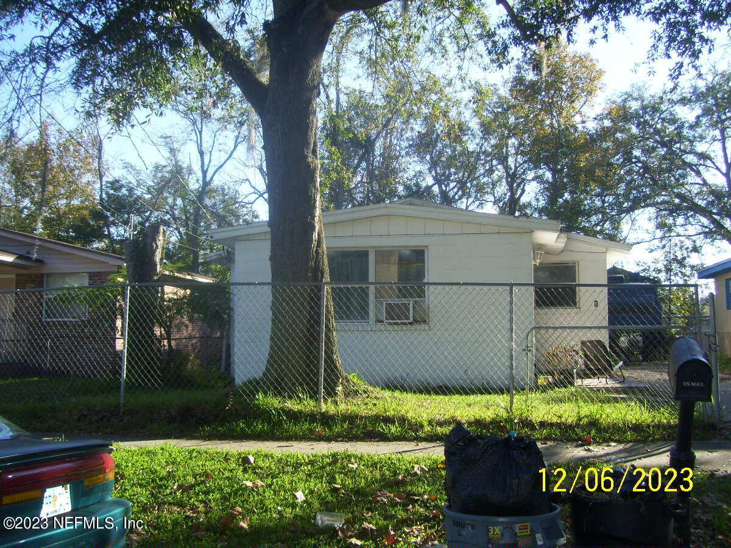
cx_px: 366
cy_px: 274
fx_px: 760
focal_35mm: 36
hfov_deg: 51.4
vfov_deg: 39.7
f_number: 2.7
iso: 80
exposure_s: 1/400
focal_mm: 6
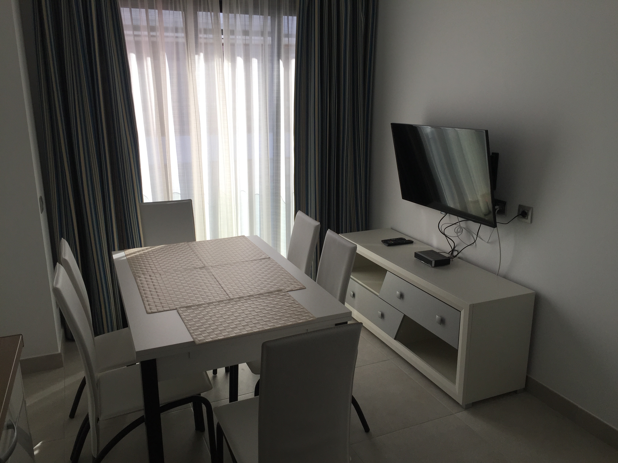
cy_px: 232
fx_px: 518
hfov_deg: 61.7
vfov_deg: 48.2
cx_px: 309
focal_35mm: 29
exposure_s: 1/206
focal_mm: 4.15
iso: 32
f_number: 2.2
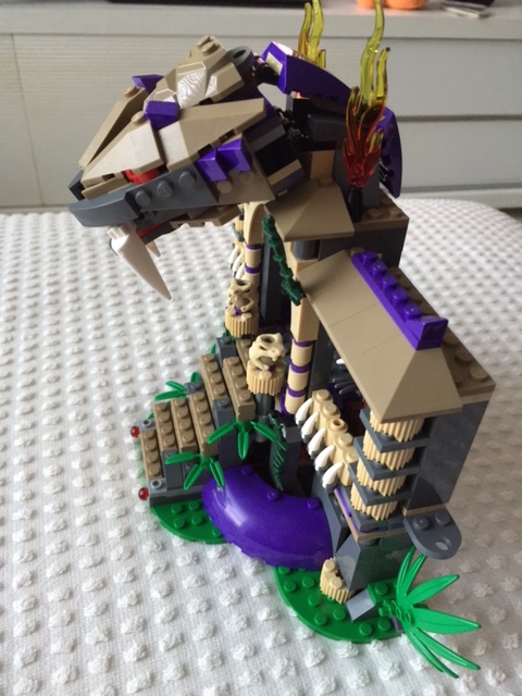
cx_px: 261
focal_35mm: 29
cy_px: 348
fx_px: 583
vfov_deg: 61.7
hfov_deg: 48.2
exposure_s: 1/10
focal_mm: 4.15
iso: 100
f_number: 2.2
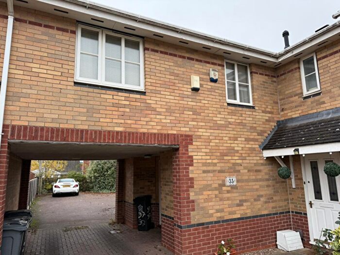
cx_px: 170
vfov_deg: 56.8
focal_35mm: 24
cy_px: 128
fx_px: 236
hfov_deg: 71.6
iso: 100
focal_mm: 6.76
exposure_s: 1/473
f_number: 1.78
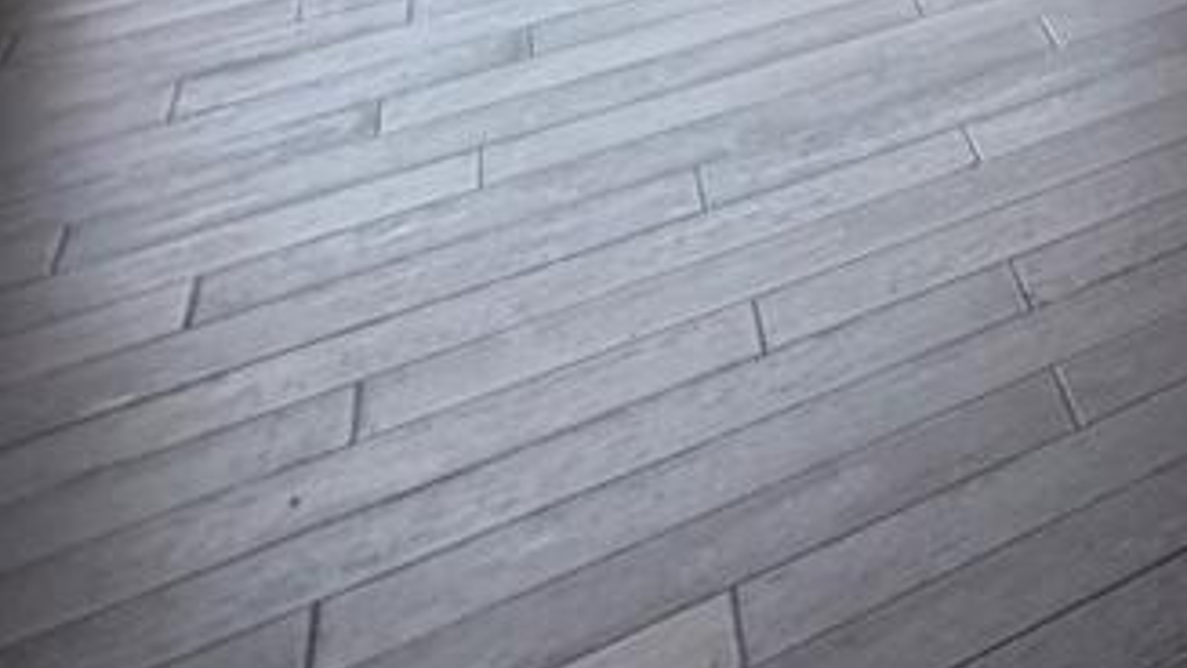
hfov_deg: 21.7
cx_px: 2174
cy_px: -646
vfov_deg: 16.6
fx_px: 1763
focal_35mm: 56
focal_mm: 2.22
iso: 200
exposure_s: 1/60
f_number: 2.2
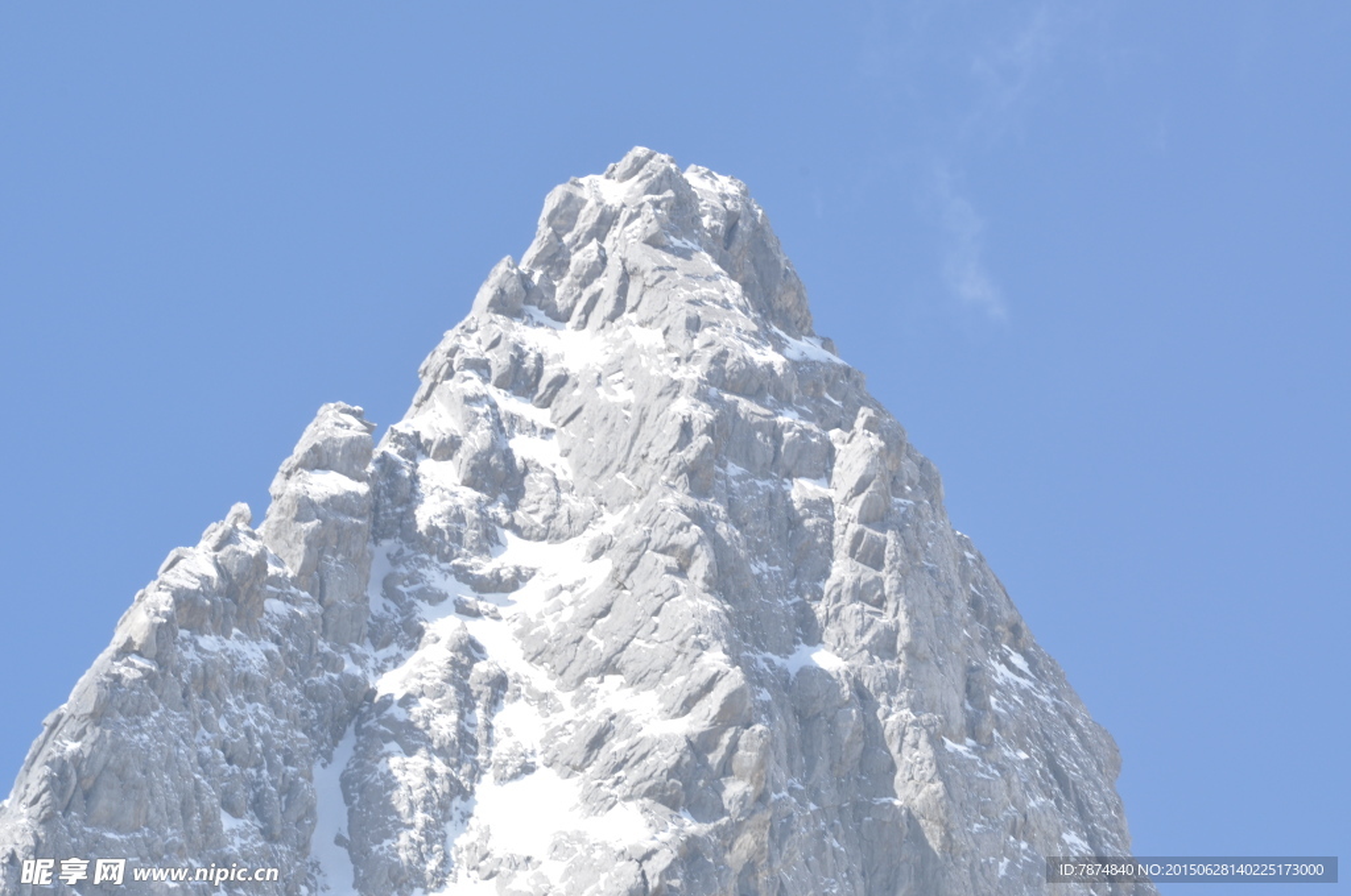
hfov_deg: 7.4
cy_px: 448
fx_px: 10401
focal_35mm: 278
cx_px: 676
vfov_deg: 4.9
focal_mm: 185
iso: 200
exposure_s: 1/80
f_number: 16
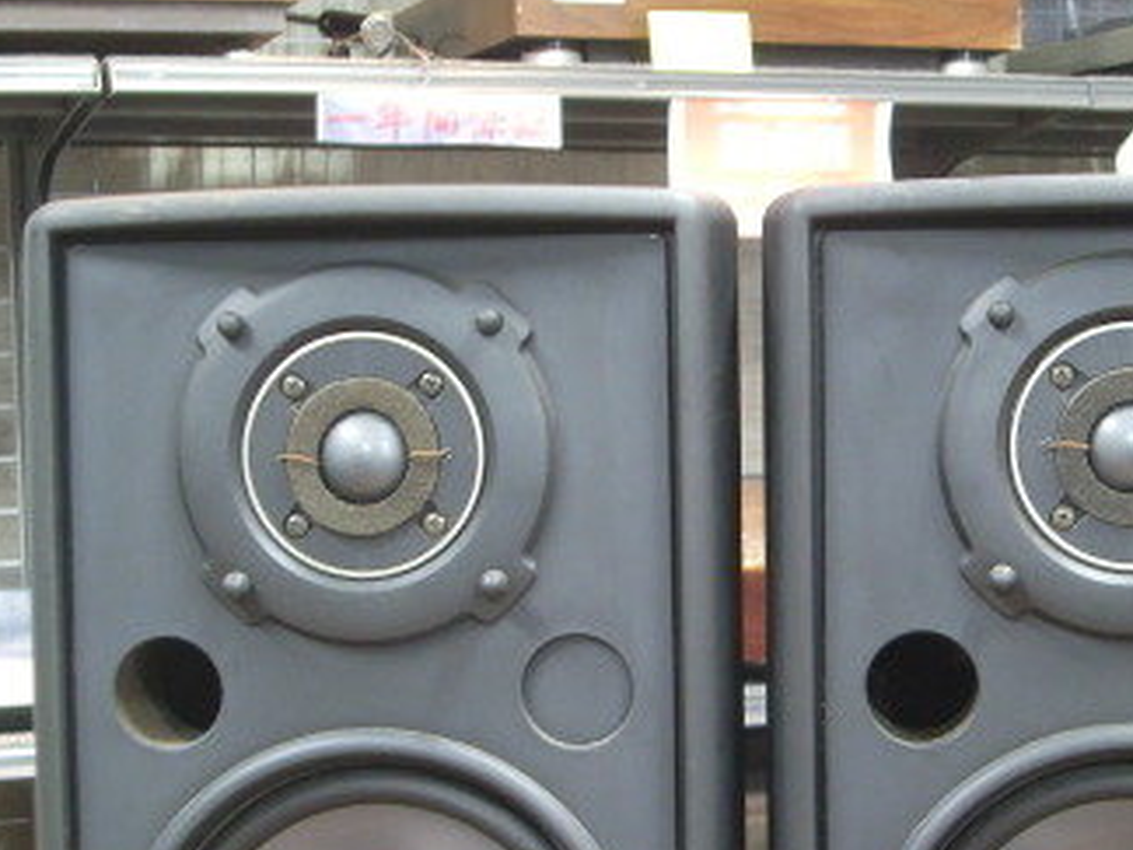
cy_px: 644
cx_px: 762
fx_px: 2978
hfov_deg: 21.5
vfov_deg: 16.2
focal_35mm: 91
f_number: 3.3
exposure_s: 1/3.33
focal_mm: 8.2
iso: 200
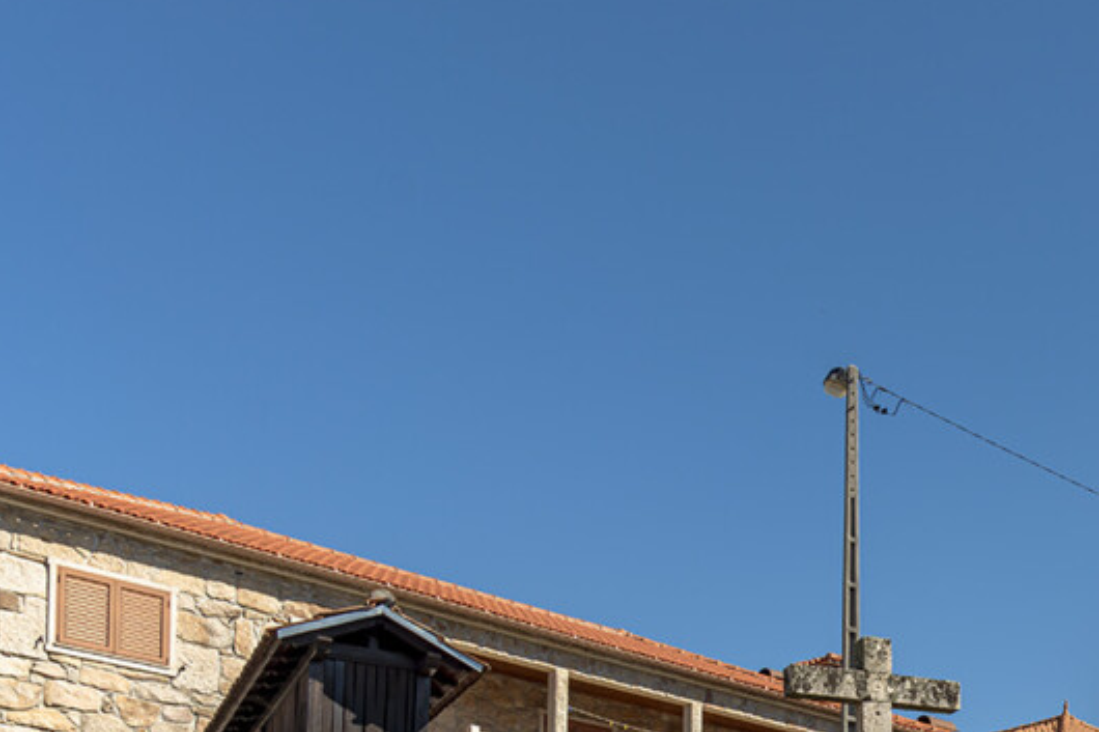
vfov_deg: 22.0
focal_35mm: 58
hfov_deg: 30.3
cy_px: 821
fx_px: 1770
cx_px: 1255
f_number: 6.3
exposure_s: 1/400
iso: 100
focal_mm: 24
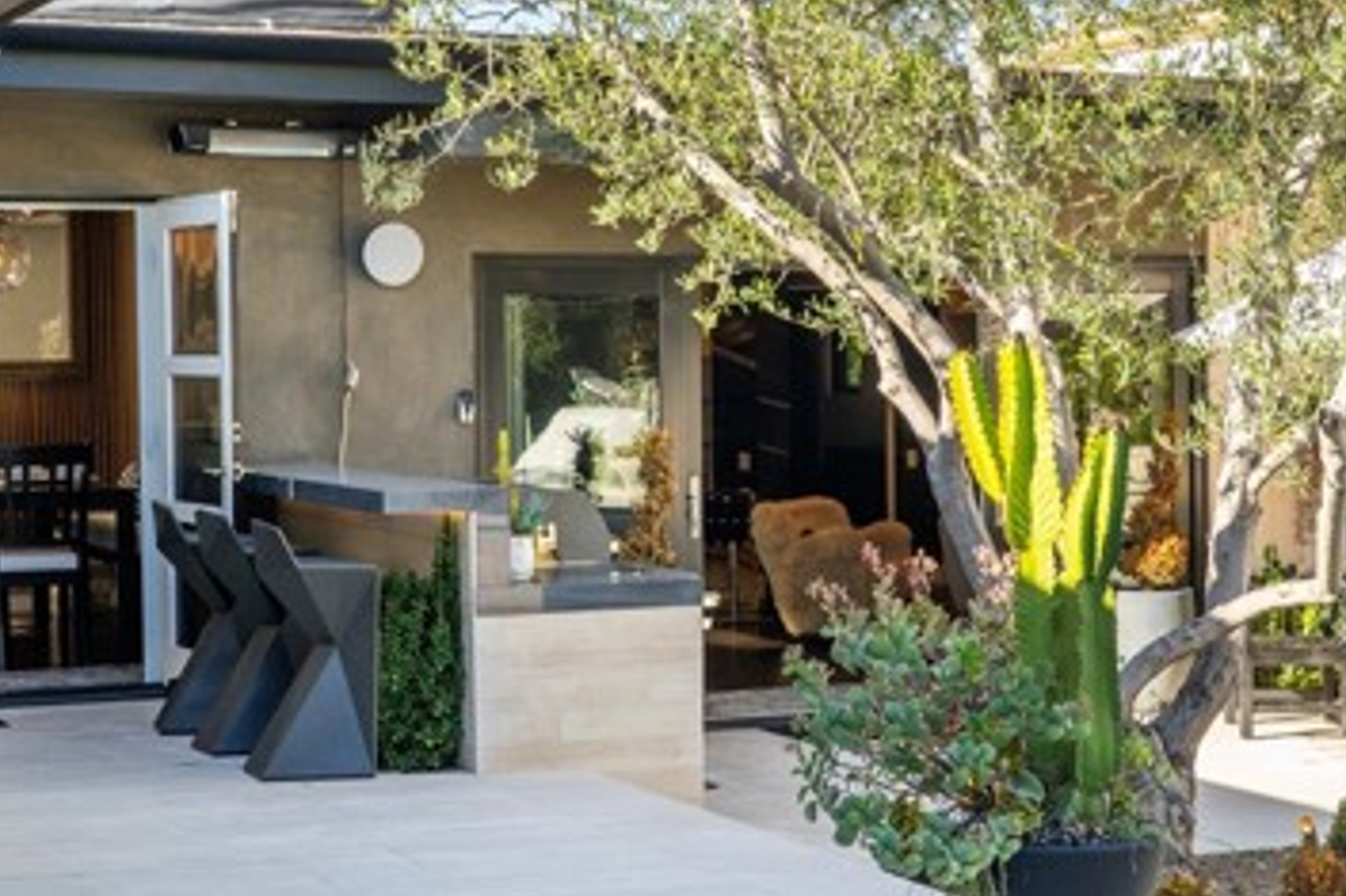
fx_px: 2915
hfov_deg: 26.0
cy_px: 402
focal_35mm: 78
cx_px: 785
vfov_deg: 17.5
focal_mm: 43
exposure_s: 1/500
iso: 1000
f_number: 9
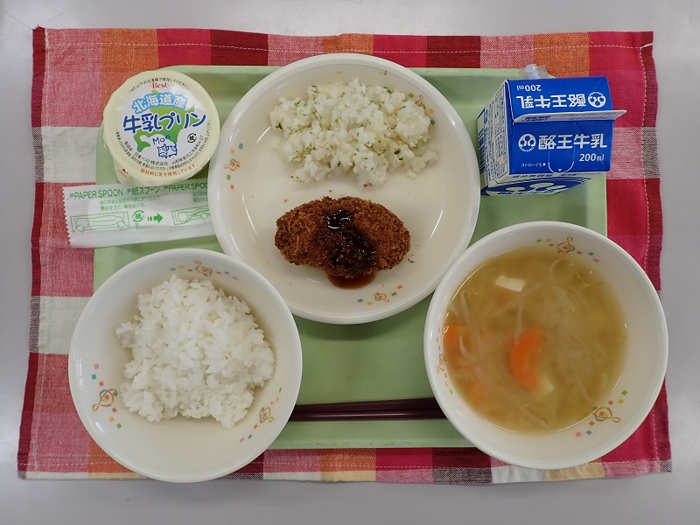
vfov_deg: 54.9
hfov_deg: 69.4
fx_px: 506
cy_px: 262
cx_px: 350
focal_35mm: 25
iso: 100
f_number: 2.8
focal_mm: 4.5
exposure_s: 1/80
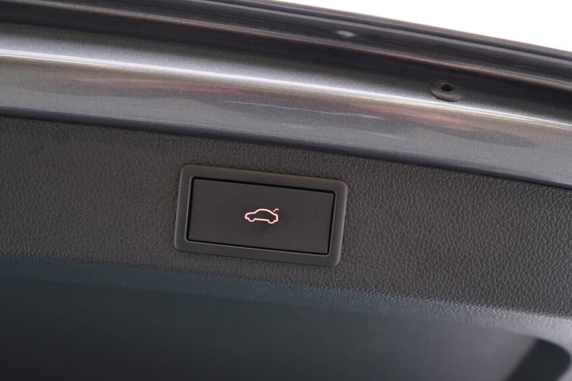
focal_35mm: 36
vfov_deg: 36.9
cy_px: 190
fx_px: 572
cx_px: 286
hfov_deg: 53.1
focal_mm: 24
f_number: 2.8
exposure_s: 1/40
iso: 250
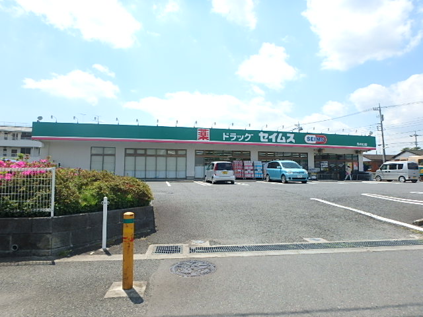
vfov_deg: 63.4
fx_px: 257
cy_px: 158
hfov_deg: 79.0
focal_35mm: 21
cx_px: 212
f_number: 3.5
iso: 125
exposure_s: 1/1000
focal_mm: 3.7
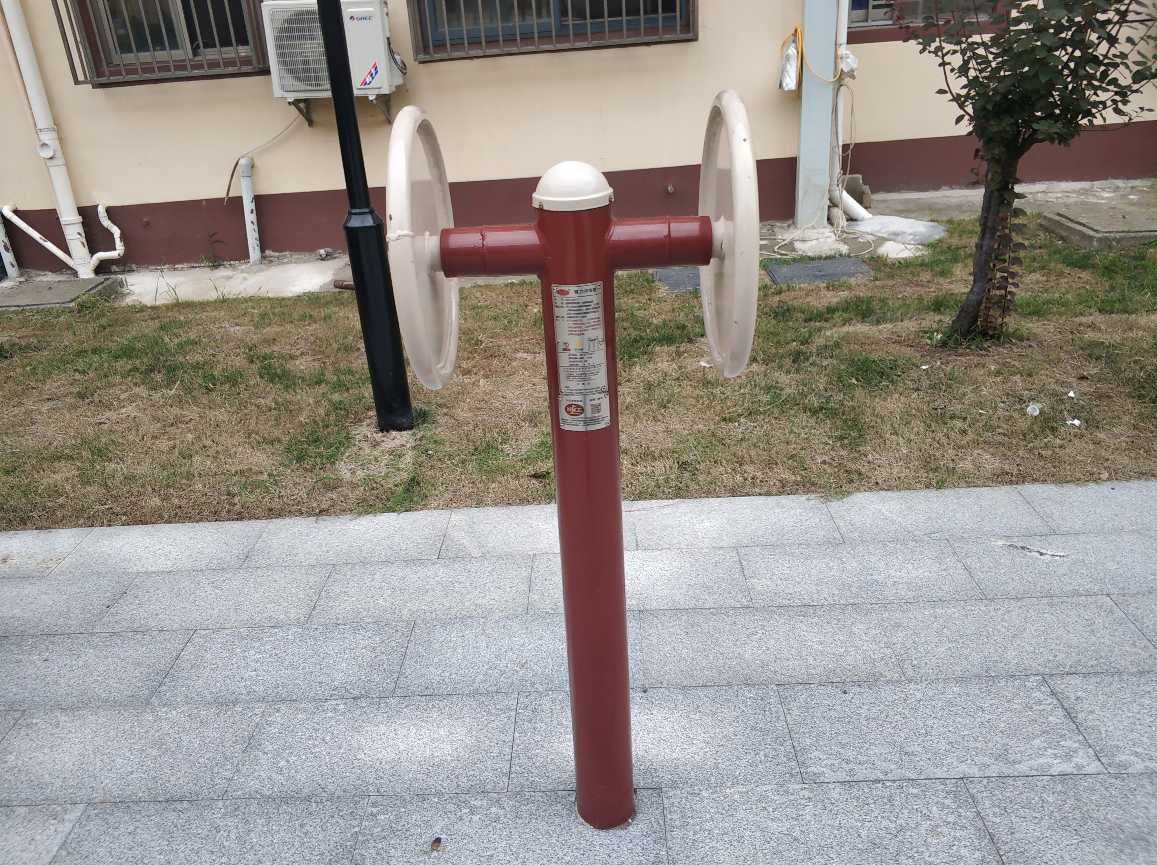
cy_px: 432
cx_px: 578
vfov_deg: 51.3
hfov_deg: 65.4
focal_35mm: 27
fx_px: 902
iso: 194
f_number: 1.8
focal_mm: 3.82
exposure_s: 1/25
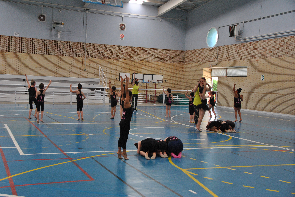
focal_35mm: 51
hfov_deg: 38.8
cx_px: 148
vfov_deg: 26.6
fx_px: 418
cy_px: 98
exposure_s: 1/160
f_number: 6.3
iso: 800
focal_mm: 34
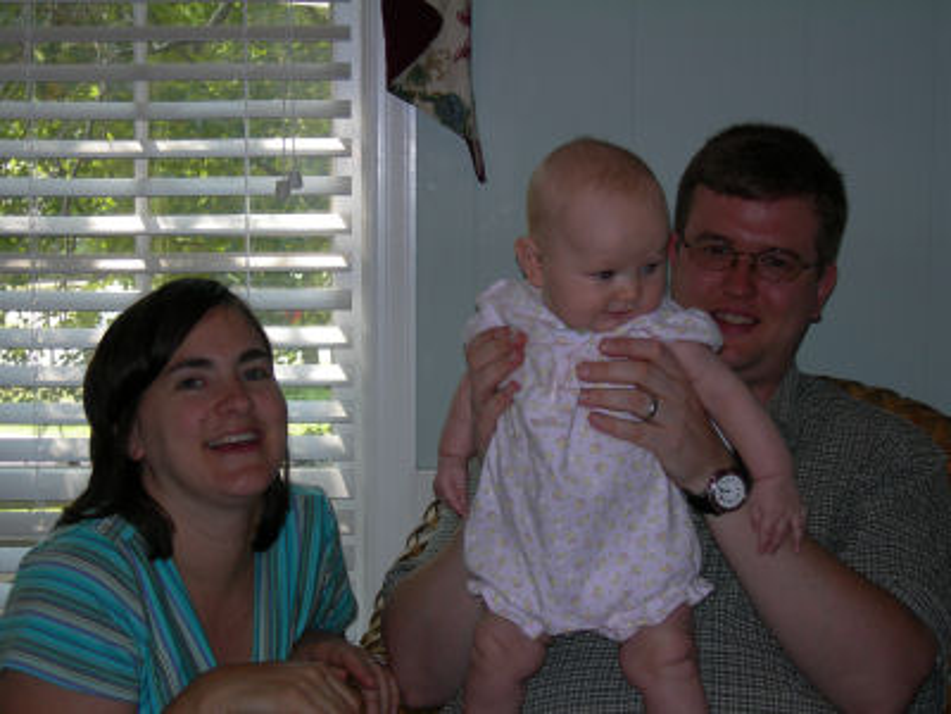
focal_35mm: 72
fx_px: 1978
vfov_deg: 20.4
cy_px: 357
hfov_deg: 27.0
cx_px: 476
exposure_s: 1/60.1
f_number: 3.7
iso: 50
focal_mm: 14.9
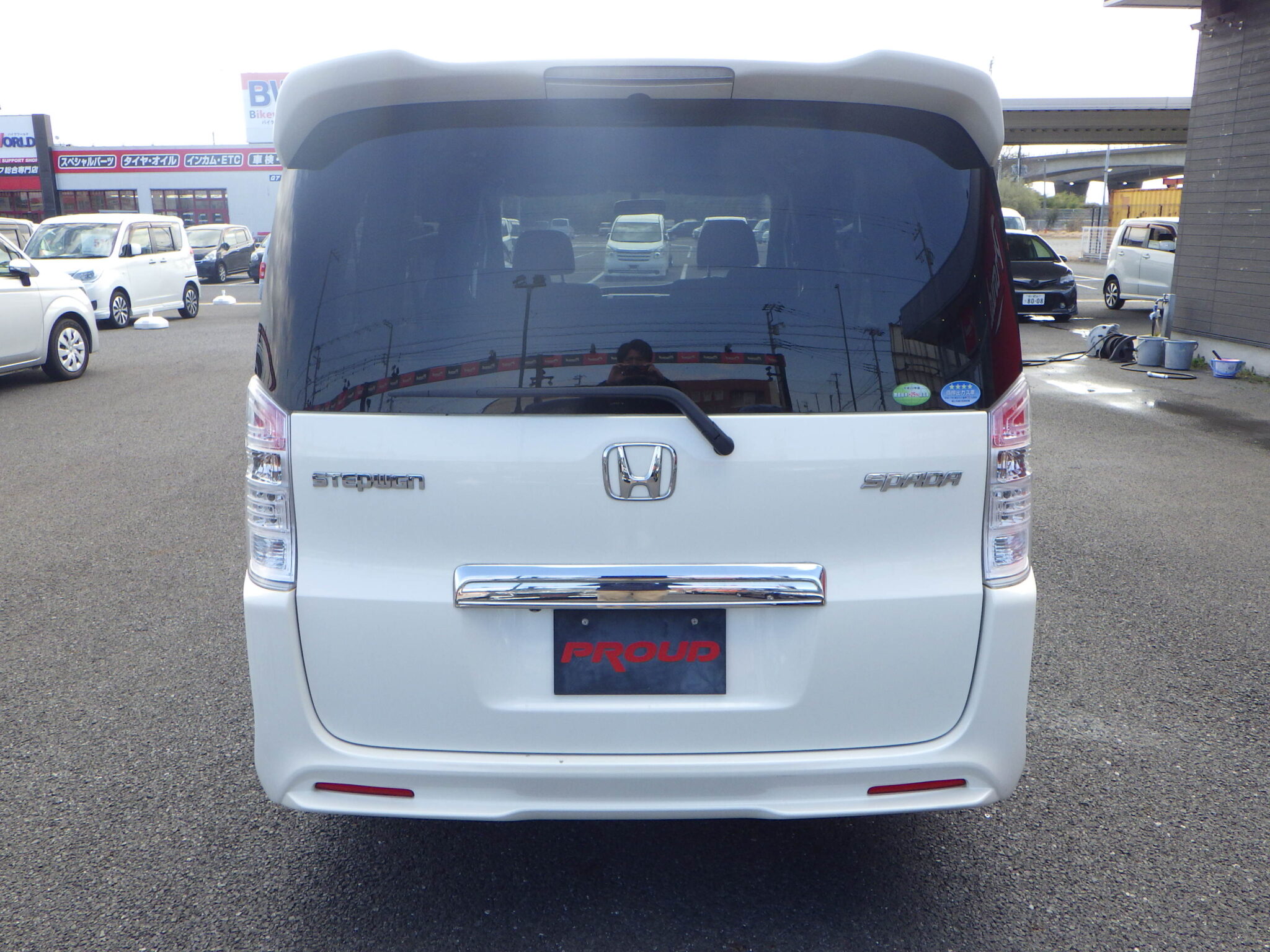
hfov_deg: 63.4
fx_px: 1027
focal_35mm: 28
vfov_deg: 49.7
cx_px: 635
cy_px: 476
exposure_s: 1/250
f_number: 4.2
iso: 125
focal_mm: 5
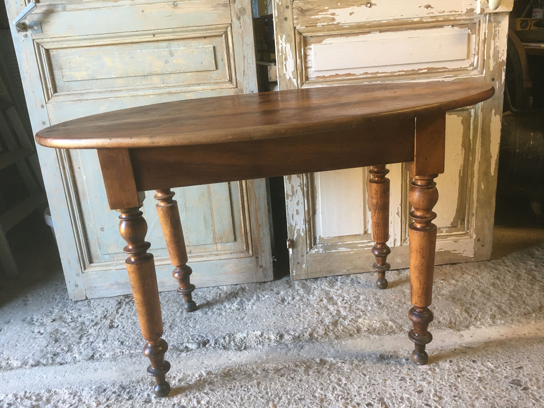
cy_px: 204
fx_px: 456
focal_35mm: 29
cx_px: 272
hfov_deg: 61.7
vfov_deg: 48.2
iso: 125
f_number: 2.2
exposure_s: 1/33
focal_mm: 4.15
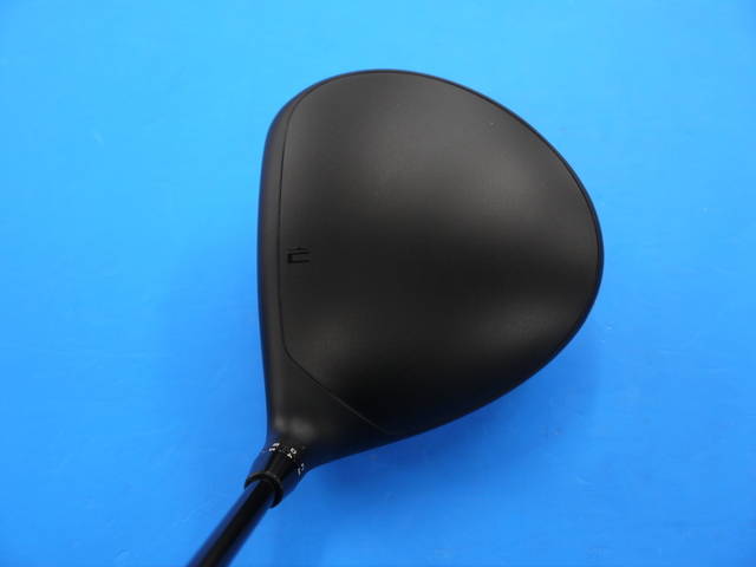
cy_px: 284
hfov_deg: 38.2
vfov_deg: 29.1
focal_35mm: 50
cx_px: 378
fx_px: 1092
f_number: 4.6
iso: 250
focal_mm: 25
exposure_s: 1/60
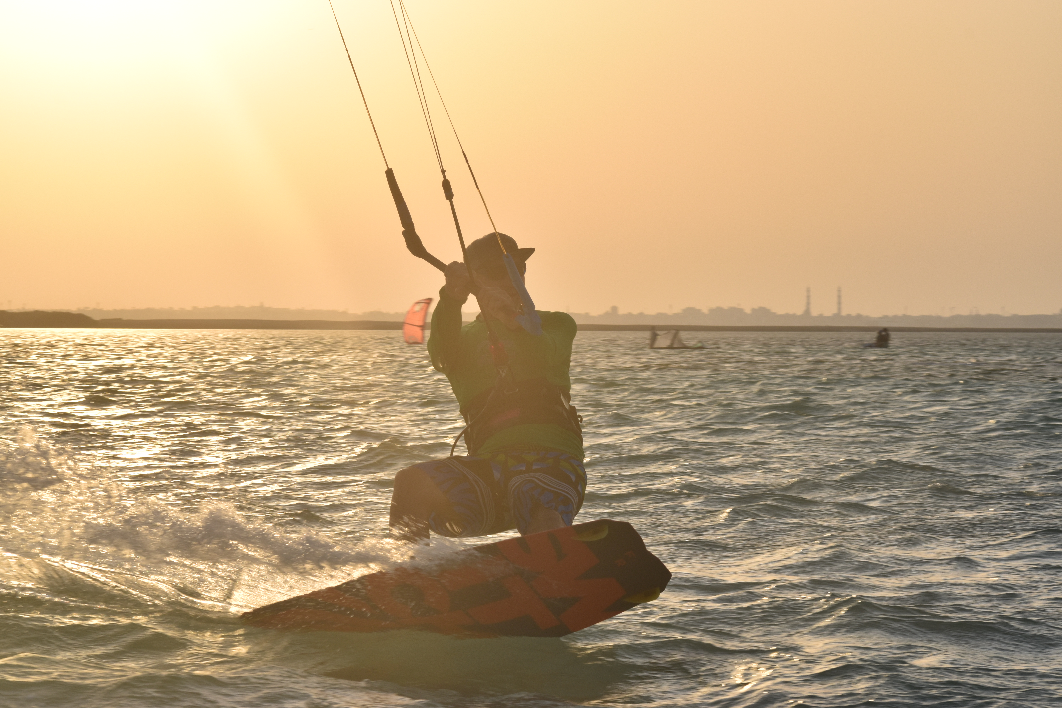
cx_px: 531
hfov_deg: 18.2
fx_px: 3318
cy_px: 354
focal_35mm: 112
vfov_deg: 12.2
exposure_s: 1/500
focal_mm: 75
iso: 200
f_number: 11
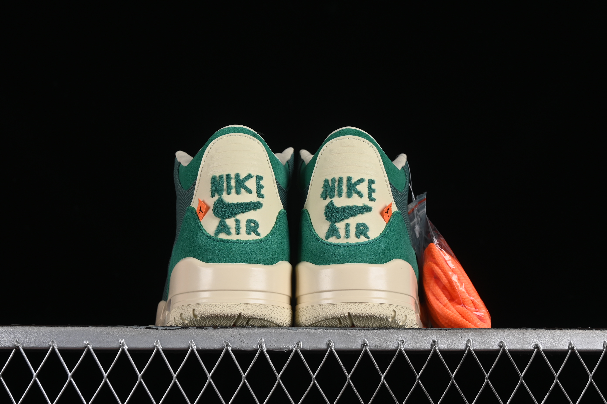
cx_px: 304
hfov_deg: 27.0
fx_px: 1264
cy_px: 202
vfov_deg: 18.2
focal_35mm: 75
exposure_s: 1/80
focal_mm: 50
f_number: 8
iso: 160
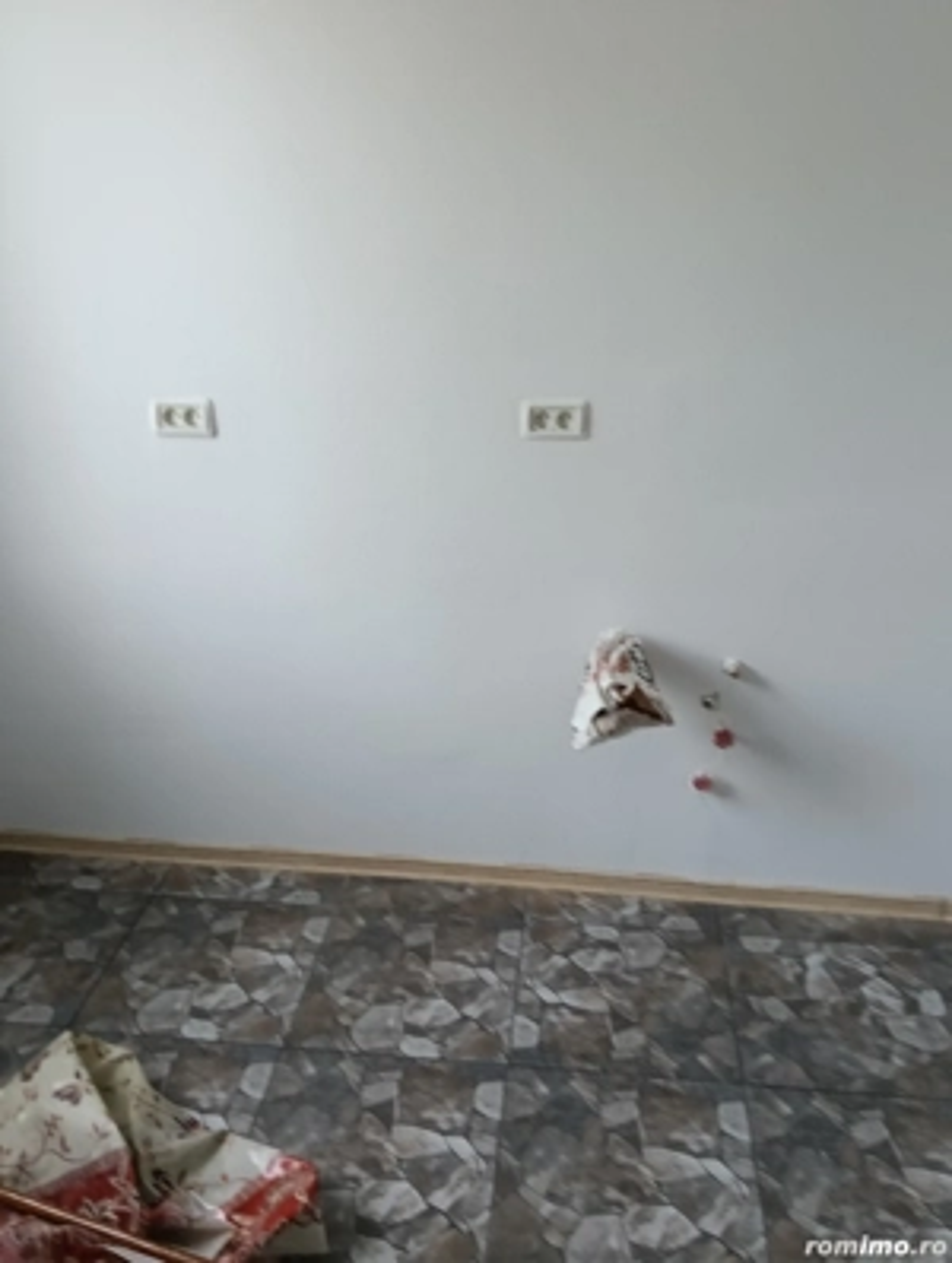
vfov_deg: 65.2
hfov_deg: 51.5
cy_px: 632
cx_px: 476
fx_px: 987
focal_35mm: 27
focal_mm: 3.98
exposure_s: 1/33.3
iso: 200
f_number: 1.8
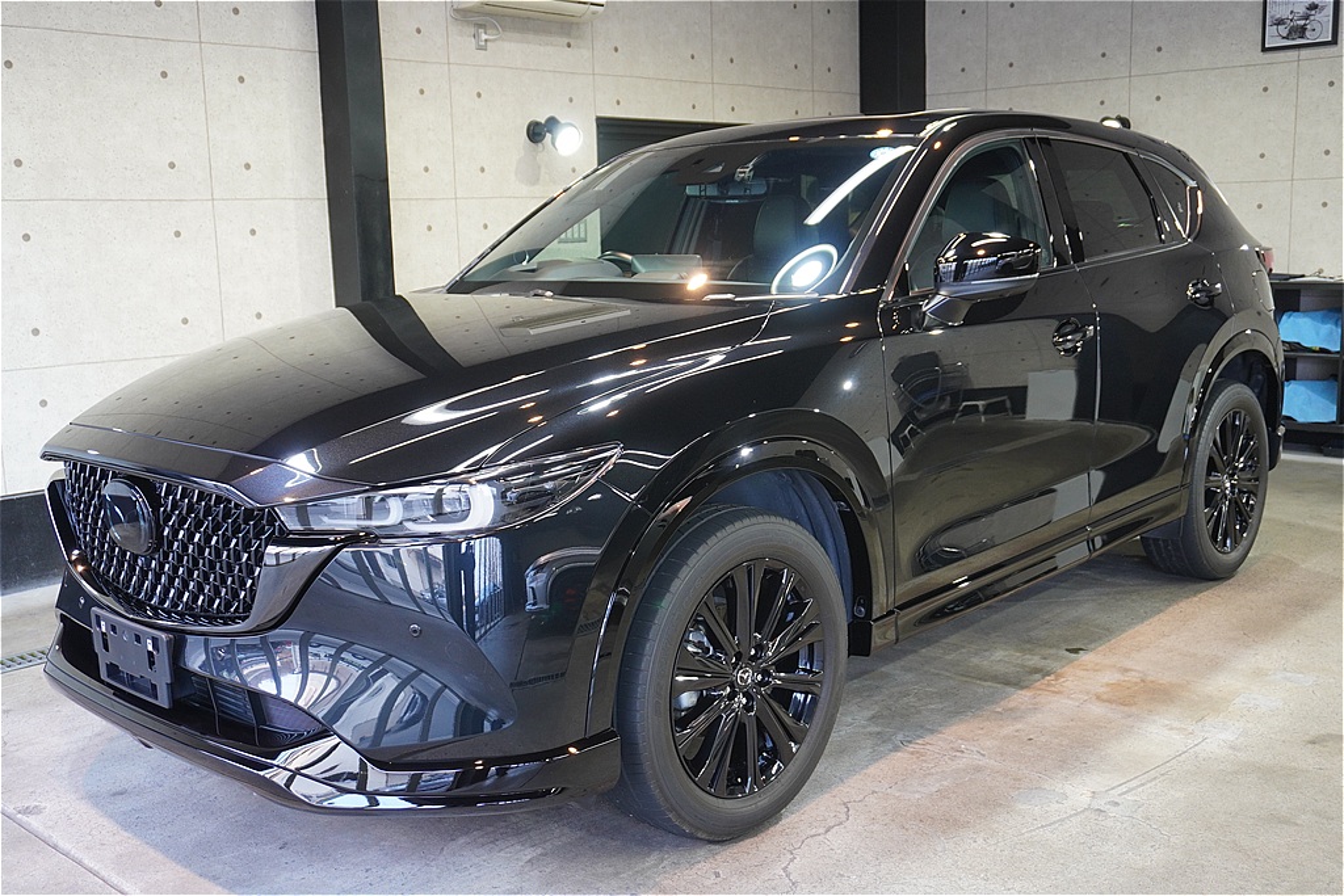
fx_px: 1344
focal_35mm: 36
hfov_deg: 53.1
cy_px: 448
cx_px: 672
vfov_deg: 36.9
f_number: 4.5
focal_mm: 24
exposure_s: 1/40
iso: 800
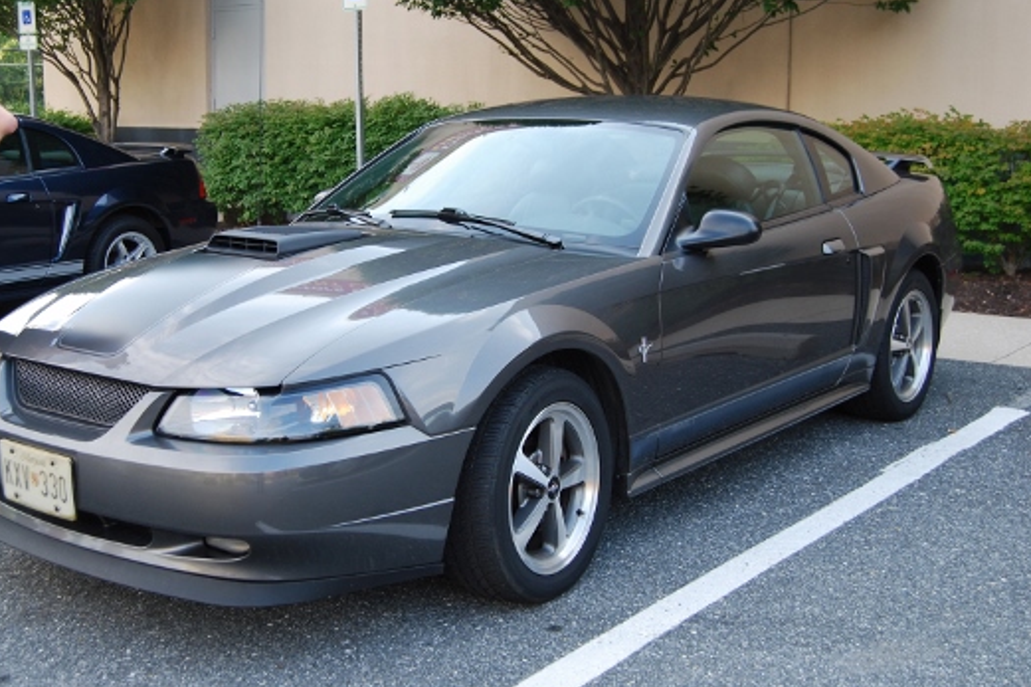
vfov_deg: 28.0
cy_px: 309
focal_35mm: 48
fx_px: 1374
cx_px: 425
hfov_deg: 41.0
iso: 200
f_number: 5
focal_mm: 26
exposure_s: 1/100
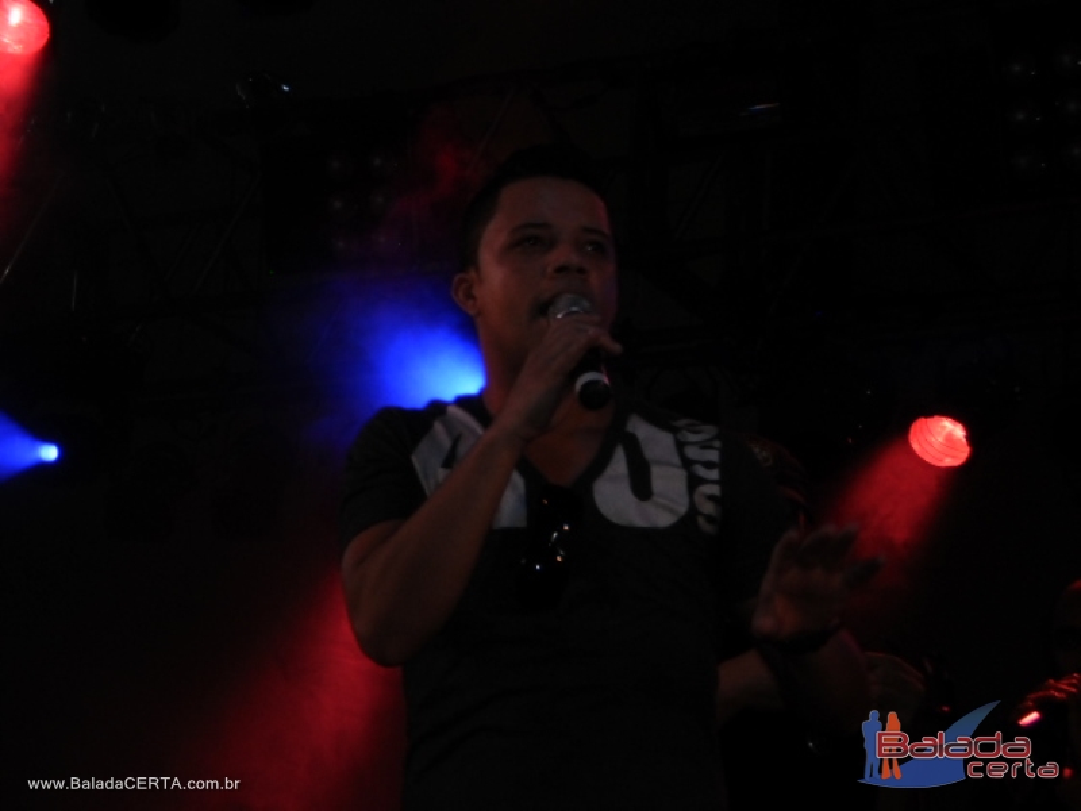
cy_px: 406
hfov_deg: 18.2
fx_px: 3373
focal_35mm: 108
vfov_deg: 13.7
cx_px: 540
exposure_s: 1/100
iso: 125
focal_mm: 18.9
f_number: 5.9
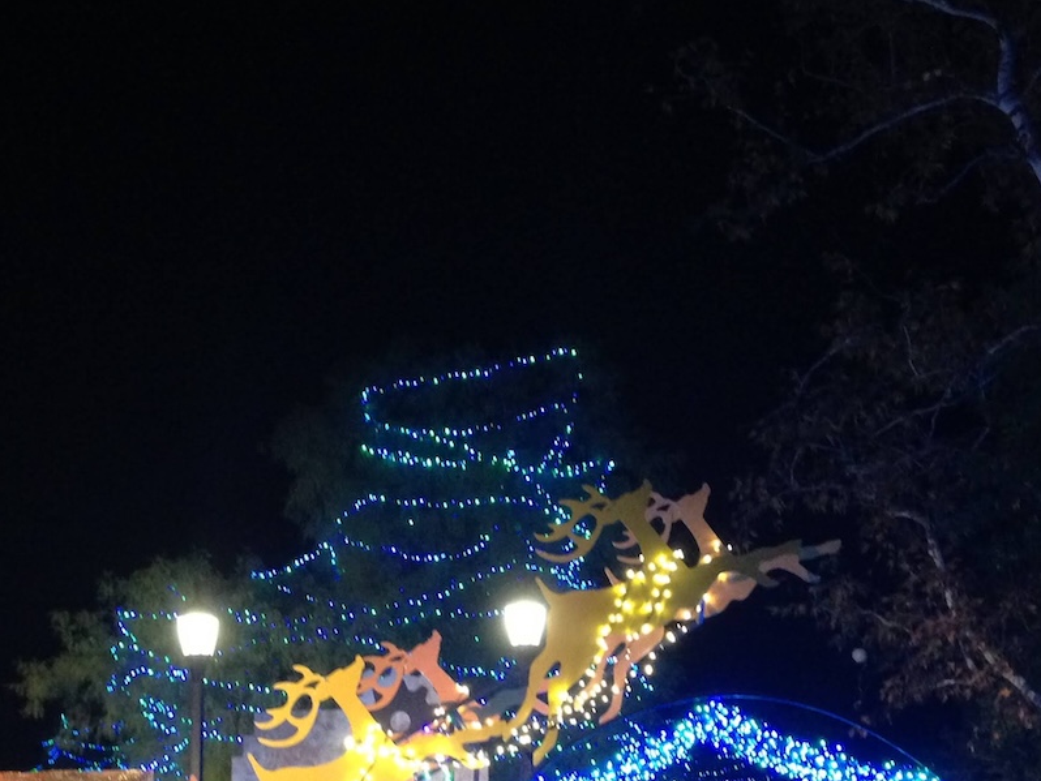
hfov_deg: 31.0
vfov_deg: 23.2
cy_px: 649
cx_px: 389
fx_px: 1865
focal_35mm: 62
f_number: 2.4
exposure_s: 1/20
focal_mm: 4.12
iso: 400
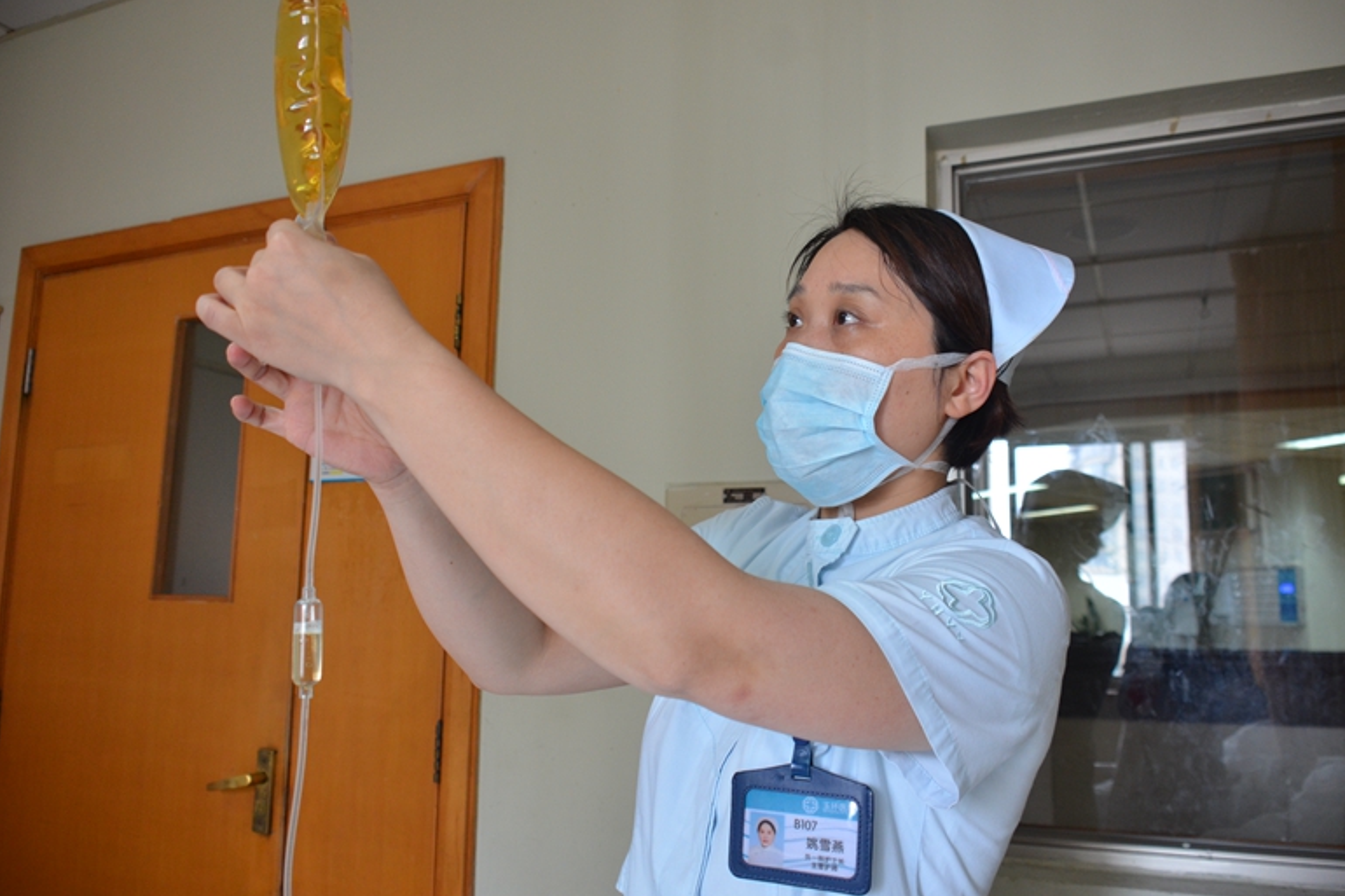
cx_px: 695
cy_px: 445
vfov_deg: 46.4
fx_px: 1046
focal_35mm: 28
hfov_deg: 65.5
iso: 640
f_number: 4
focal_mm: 18
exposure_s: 1/60
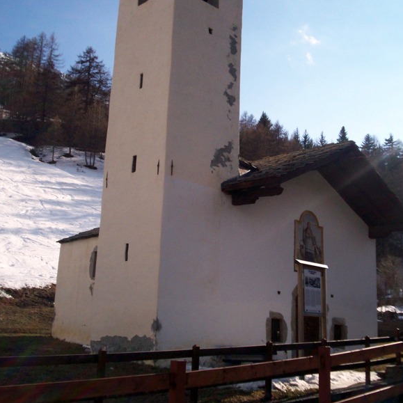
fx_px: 580
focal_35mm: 44
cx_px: 221
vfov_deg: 38.3
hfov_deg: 38.3
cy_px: 203
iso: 100
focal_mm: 5.9
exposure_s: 1/1038
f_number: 4.5
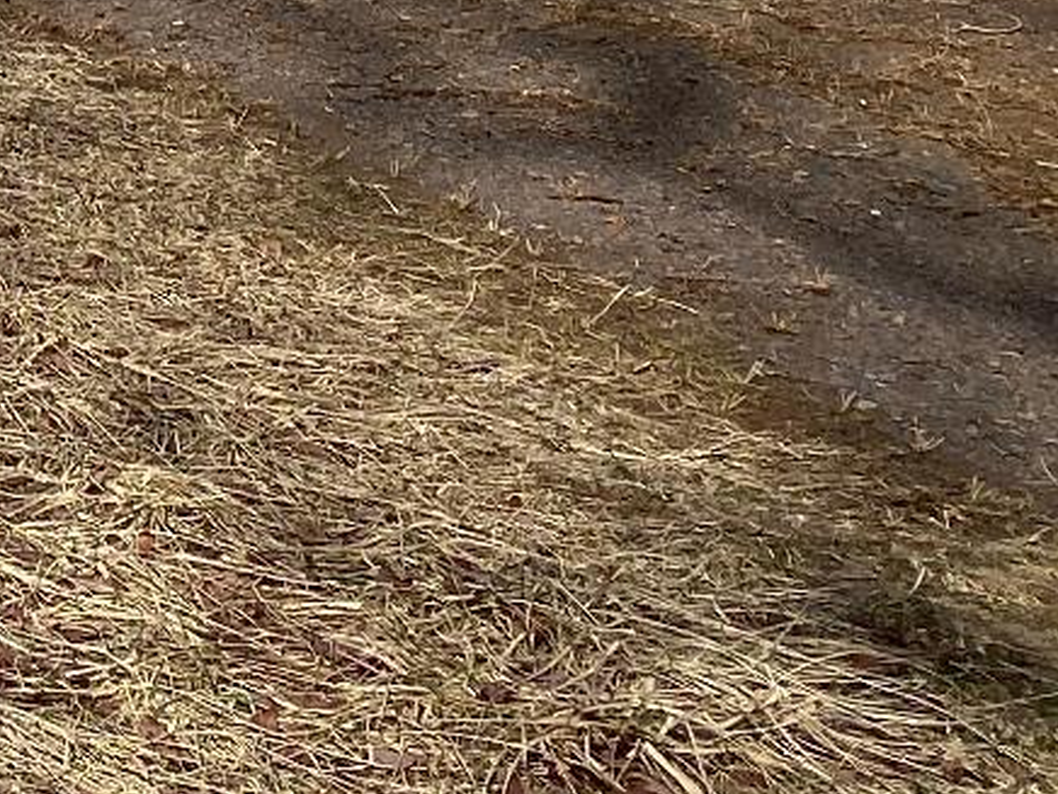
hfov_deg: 13.6
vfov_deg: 10.7
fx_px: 3729
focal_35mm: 122
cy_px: -988
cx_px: -1111
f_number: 1.8
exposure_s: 1/4444
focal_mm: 4.25
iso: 32
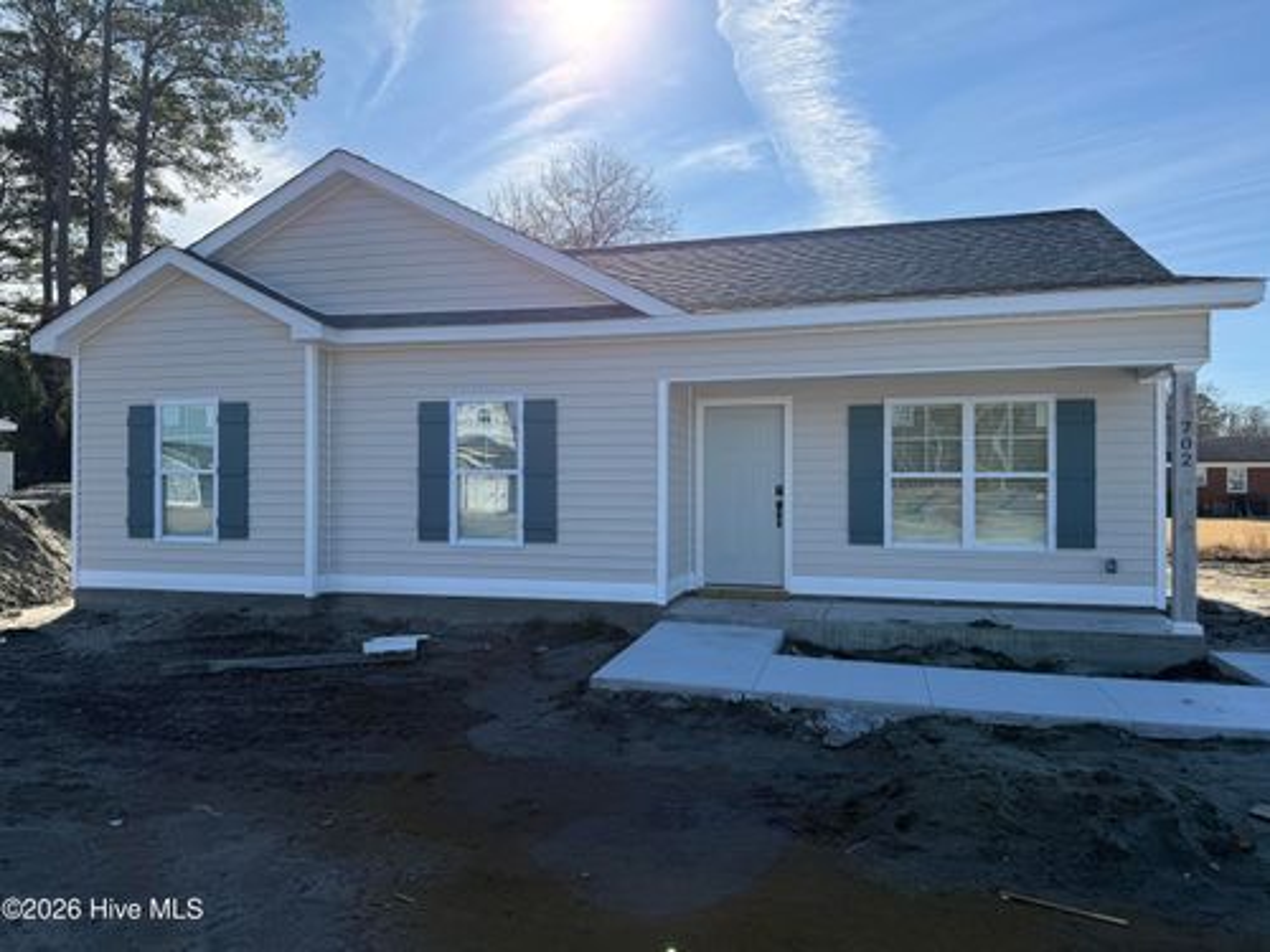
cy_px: 476
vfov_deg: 56.8
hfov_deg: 71.6
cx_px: 635
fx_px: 881
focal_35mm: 24
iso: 80
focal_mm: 6.76
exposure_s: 1/4405
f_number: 1.78
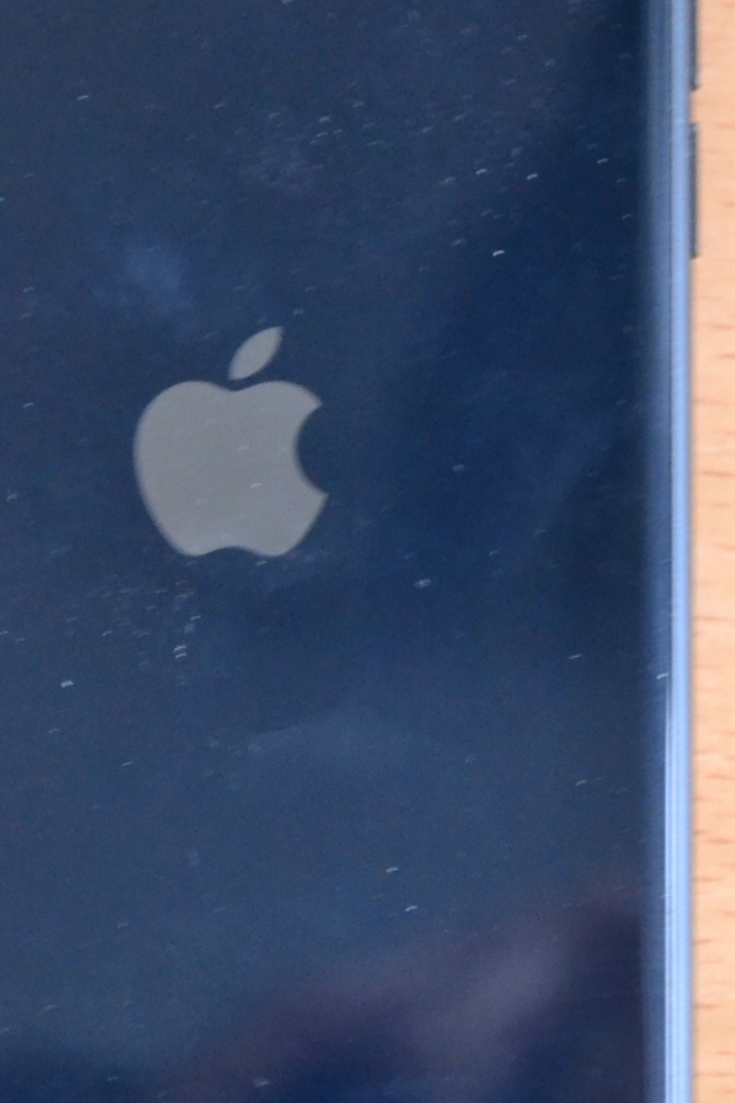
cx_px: 218
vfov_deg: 11.3
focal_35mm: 182
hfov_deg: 7.5
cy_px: 461
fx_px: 5579
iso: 3200
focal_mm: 55
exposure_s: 1/40
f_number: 5.6
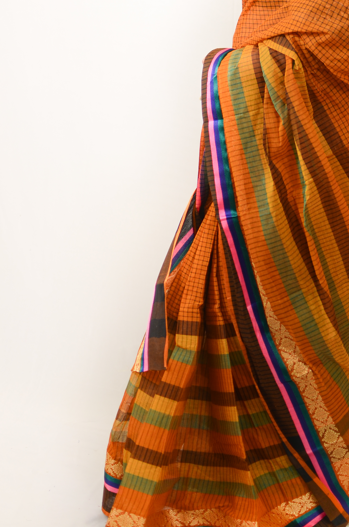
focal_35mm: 93
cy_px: 150
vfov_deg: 21.8
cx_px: 273
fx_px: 1357
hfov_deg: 14.6
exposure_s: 1/250
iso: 100
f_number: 1.8
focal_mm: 35
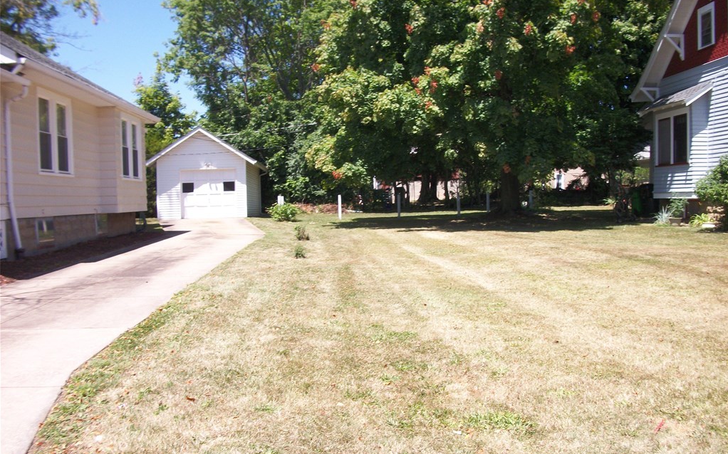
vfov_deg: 37.2
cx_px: 364
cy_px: 258
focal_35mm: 34
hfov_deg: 56.7
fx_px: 674
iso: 80
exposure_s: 1/80
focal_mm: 5.7
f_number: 8.8
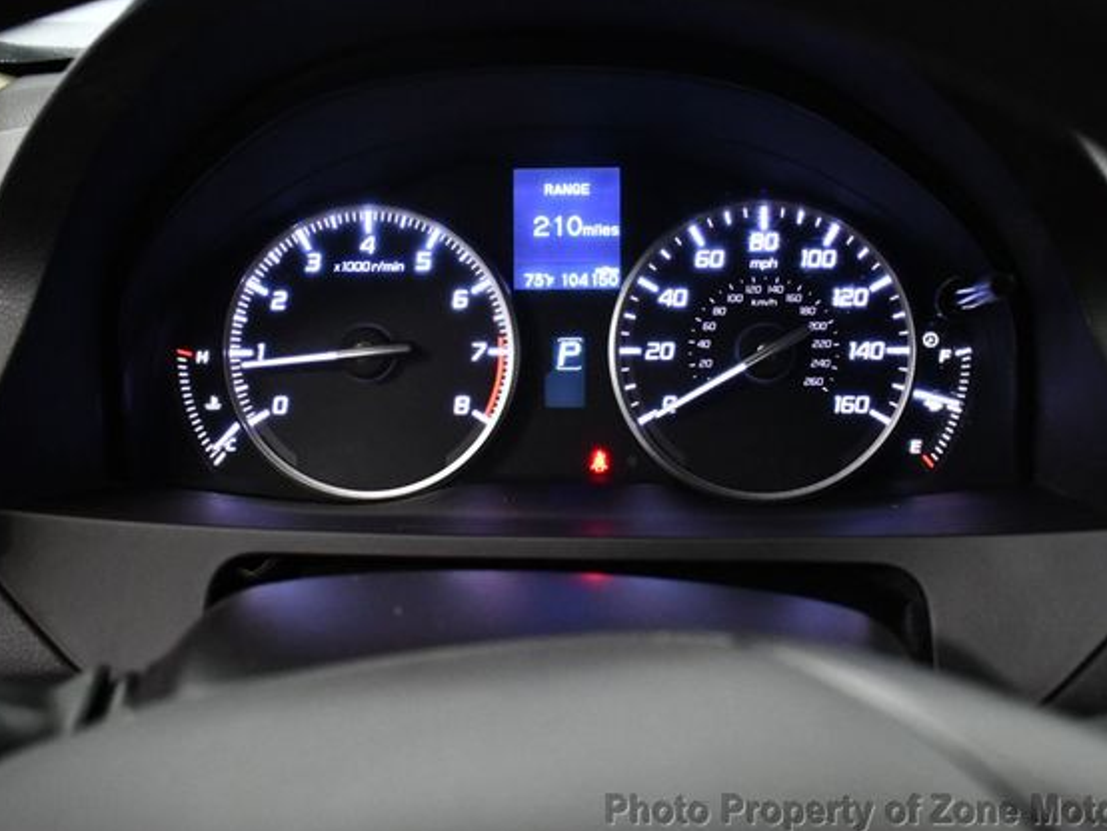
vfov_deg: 36.0
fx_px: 1280
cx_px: 581
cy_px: 421
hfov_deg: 46.8
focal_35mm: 40
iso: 3200
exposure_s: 1/100
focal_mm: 18
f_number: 3.5
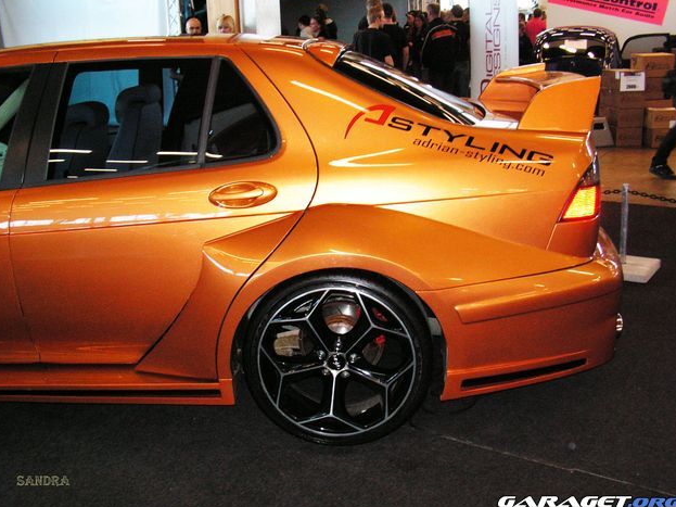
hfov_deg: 49.0
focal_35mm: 38
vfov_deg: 37.7
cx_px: 336
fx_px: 742
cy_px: 252
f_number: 3.2
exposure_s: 1/40
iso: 160
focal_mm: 6.2
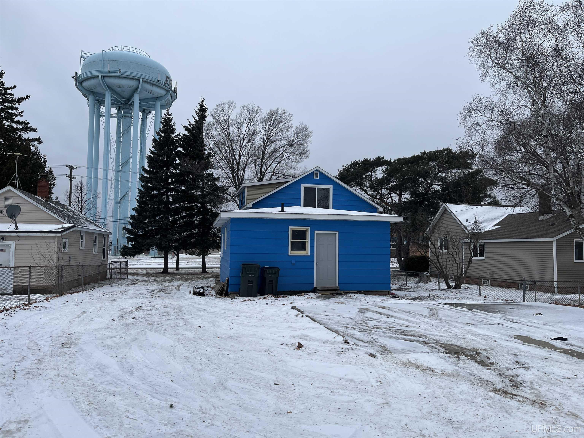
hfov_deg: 67.3
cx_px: 292
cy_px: 219
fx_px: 439
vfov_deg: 53.1
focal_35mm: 26
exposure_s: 1/1536
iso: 50
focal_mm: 5.1
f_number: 1.6
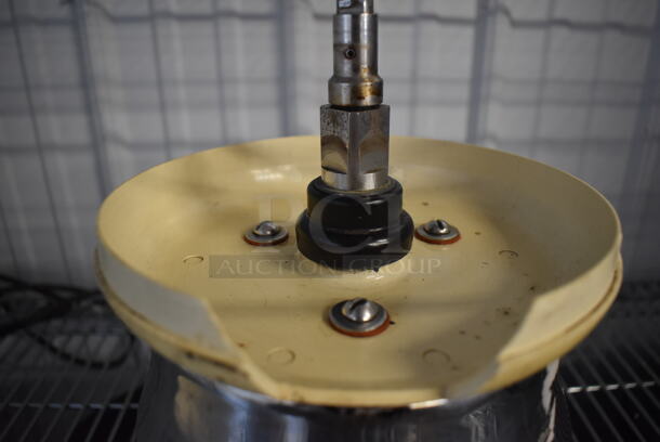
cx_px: 330
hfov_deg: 67.3
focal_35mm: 27
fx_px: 495
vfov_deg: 48.0
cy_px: 221
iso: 1250
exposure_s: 1/60
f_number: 4
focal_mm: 18
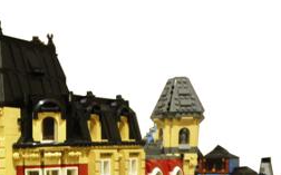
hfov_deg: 28.0
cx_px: 14
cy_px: 262
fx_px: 536
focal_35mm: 70
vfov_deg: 16.8
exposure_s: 1/6
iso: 160
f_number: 2.8
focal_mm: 4.7
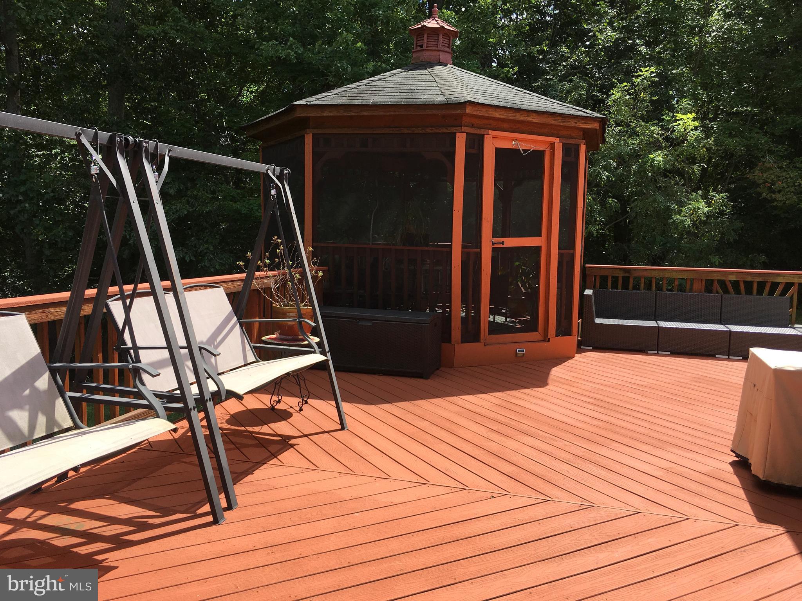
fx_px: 672
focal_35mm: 29
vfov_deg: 48.2
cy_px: 300
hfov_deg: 61.7
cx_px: 401
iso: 25
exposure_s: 1/1026
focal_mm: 4.15
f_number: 2.2
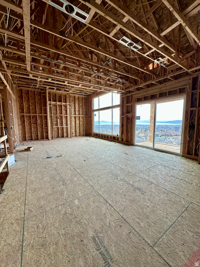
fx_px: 108
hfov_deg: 85.7
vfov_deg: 102.1
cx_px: 100
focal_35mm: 14
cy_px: 134
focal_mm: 2.22
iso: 40
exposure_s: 1/99
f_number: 2.2
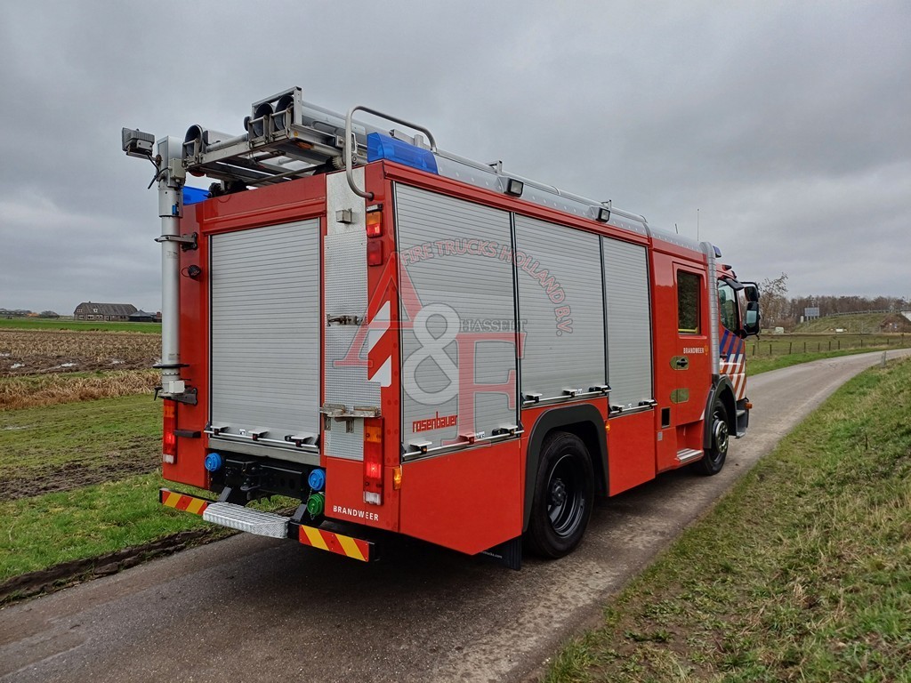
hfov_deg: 69.4
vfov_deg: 54.9
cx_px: 456
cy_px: 342
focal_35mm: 25
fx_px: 658
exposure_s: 1/260
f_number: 1.8
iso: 50
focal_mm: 4.65
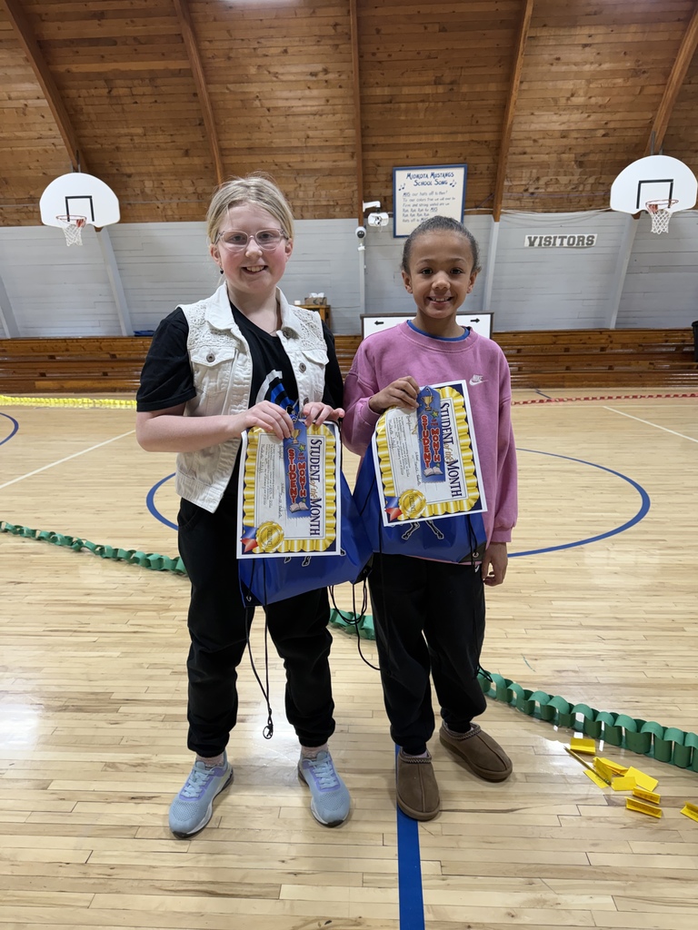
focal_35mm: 24
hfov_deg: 56.8
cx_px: 349
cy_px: 465
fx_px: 645
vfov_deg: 71.6
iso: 200
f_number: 1.78
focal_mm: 6.76
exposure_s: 1/120
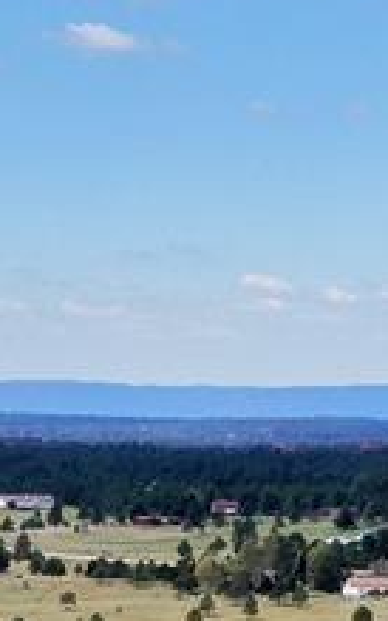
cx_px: 133
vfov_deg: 8.8
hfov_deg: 5.5
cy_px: 634
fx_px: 4024
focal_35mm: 238
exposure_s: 1/30
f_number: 3.8
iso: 100
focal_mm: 8.6
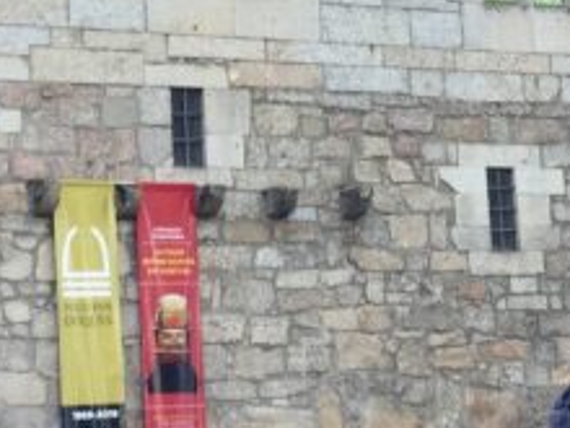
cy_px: -132
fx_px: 2371
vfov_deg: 10.1
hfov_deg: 13.7
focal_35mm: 144
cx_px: 277
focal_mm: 3.3
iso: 25
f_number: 2.4
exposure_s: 1/163
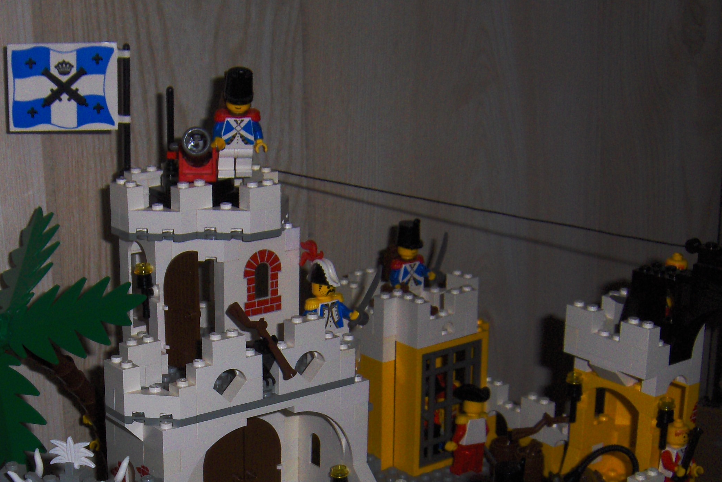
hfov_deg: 30.8
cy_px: 410
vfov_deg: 20.9
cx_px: 165
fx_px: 1283
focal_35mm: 64
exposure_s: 1/60
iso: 100
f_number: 5.5
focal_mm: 7.5
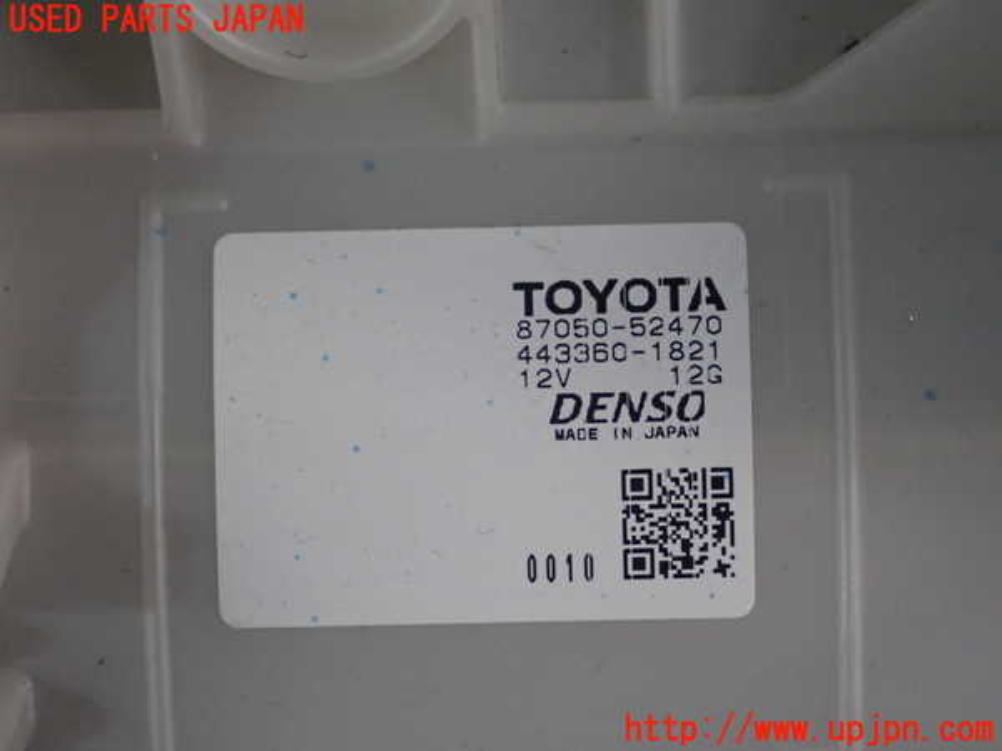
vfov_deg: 24.0
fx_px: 1766
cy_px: 376
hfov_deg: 31.7
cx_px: 501
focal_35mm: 61
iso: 500
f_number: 3.6
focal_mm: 11.01
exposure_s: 1/60
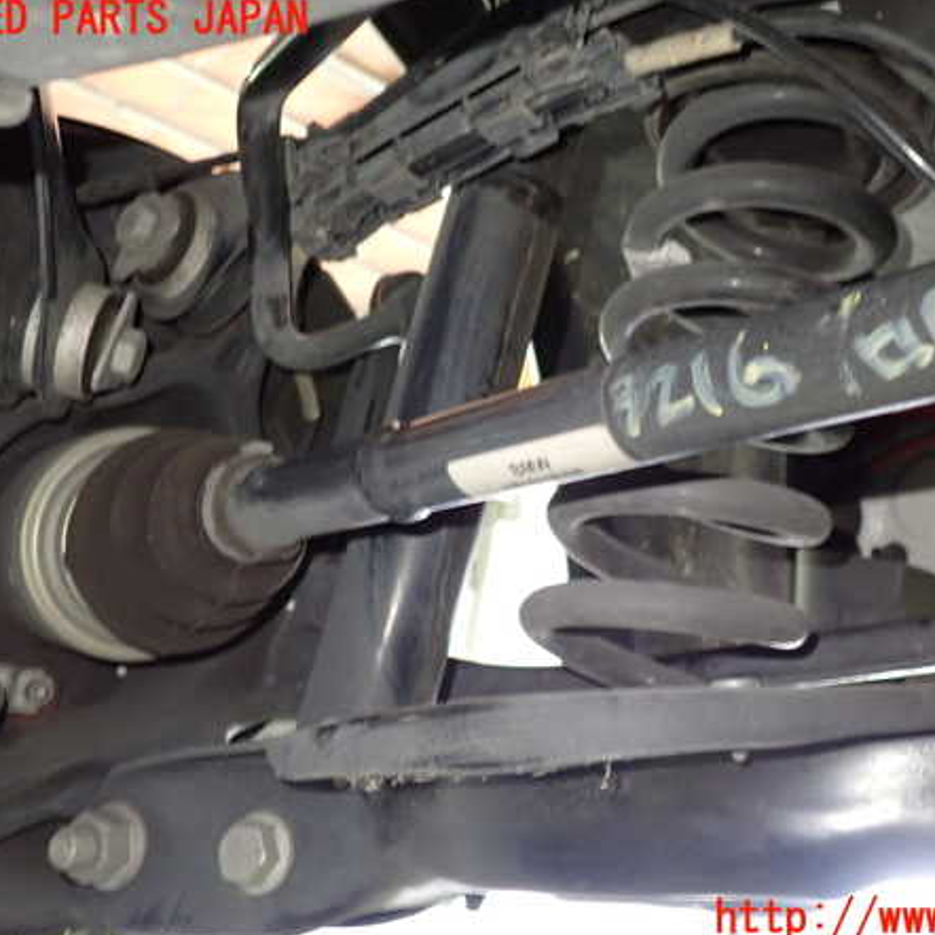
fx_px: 1100
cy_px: 470
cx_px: 558
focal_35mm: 36
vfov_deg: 46.0
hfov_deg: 45.8
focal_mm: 5.4
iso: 800
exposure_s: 1/15
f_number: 2.3
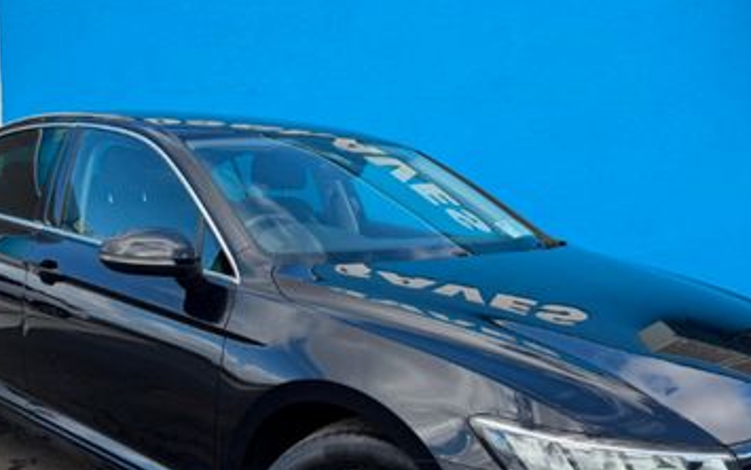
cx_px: 372
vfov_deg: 29.8
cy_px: 288
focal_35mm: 43
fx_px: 880
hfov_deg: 46.2
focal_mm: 6.76
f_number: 1.78
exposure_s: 1/2232
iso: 100
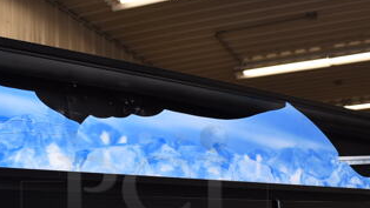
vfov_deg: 21.4
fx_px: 540
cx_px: 145
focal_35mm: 55
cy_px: 186
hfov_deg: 37.7
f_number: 5.6
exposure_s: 1/125
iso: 200
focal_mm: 18
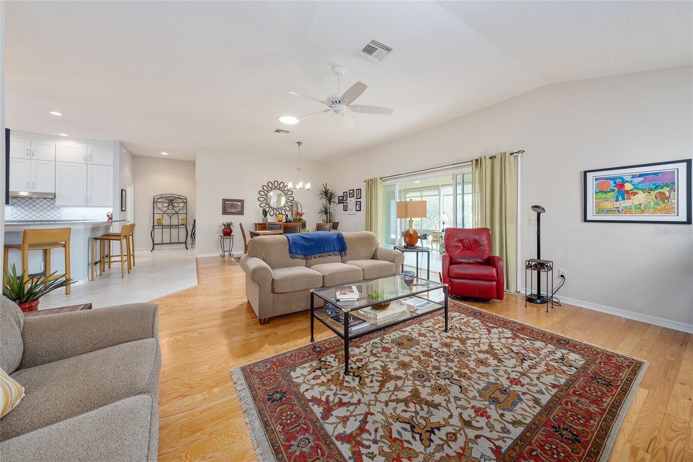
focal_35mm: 13
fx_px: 250
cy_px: 231
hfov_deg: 108.3
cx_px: 346
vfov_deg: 85.4
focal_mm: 13
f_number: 7.1
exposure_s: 1/10
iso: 250
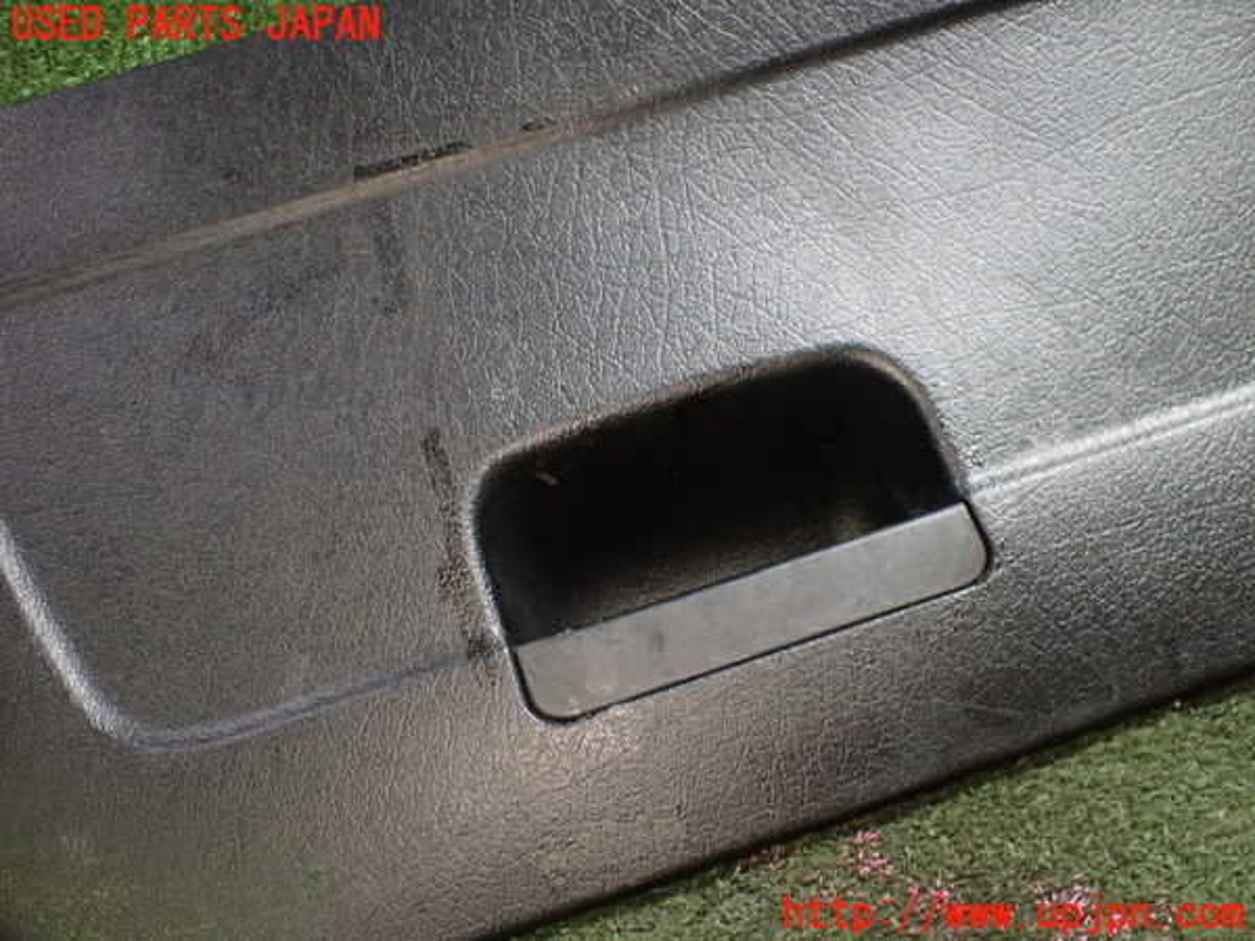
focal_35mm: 30
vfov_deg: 46.8
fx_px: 1088
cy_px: 470
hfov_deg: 60.0
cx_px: 628
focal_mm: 5.4
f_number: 2.3
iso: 800
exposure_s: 1/60
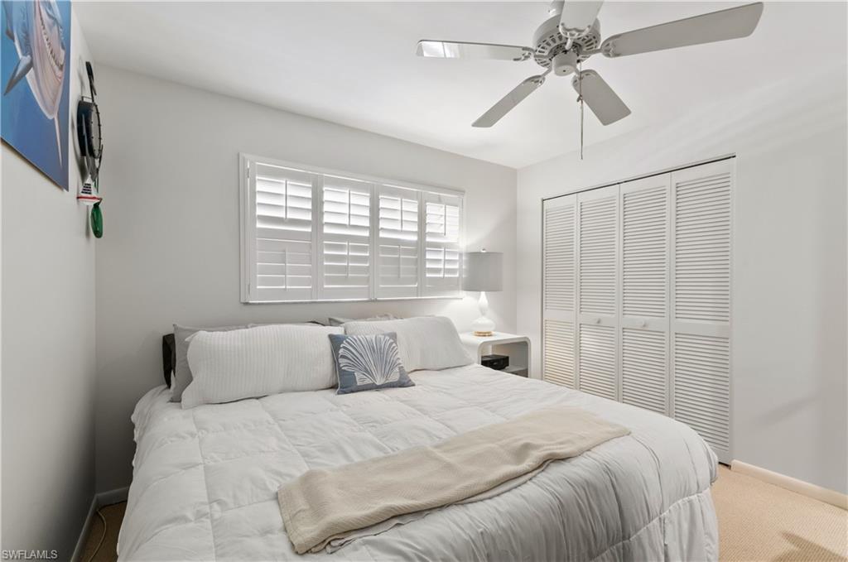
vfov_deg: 77.1
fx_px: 353
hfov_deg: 100.5
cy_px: 281
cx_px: 424
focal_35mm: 15
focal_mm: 10
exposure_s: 1.3
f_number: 10
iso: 200
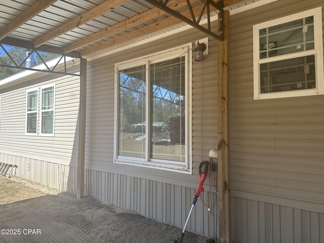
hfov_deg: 71.6
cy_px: 122
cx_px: 162
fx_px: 225
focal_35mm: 24
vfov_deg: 56.8
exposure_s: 1/927
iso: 80
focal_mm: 6.86
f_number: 1.78
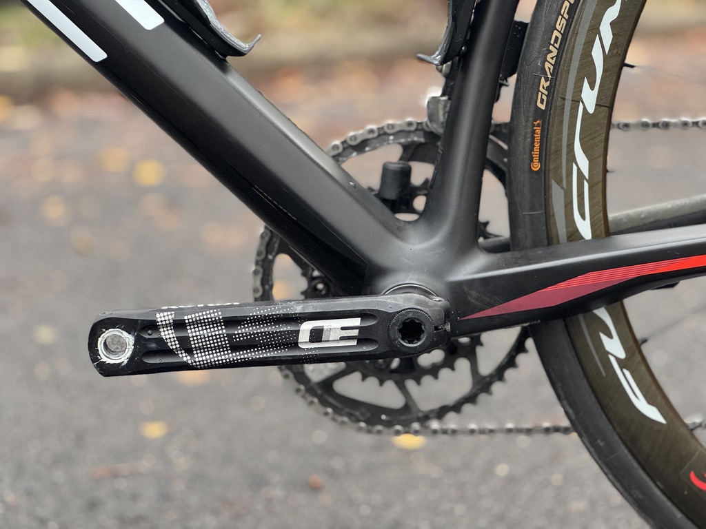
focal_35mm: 77
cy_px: 264
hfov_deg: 25.3
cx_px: 353
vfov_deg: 19.1
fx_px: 1570
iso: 250
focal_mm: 9
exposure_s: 1/60
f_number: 2.8
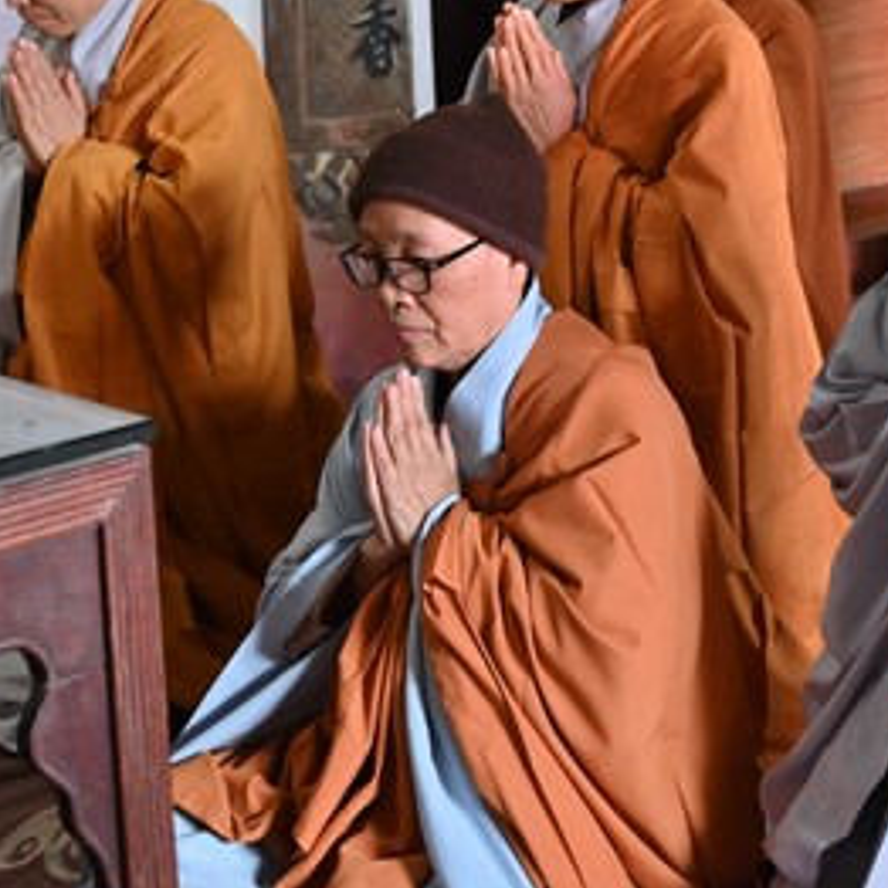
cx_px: 685
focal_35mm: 80
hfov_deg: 21.4
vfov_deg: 21.4
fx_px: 2322
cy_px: 186
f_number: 5.6
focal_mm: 38
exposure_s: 1/125
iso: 3200
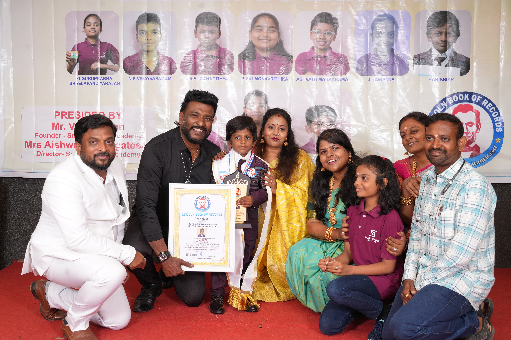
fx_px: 625
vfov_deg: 30.5
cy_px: 170
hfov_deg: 44.5
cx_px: 256
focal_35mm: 44
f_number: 7.1
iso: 640
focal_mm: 44
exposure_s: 1/160
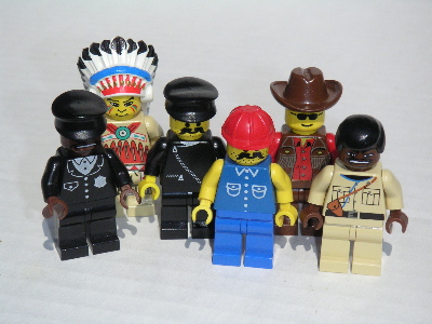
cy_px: 162
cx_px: 216
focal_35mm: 111
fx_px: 1385
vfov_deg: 13.3
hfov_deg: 17.7
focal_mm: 17.1
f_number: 8
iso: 160
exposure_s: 1/1000
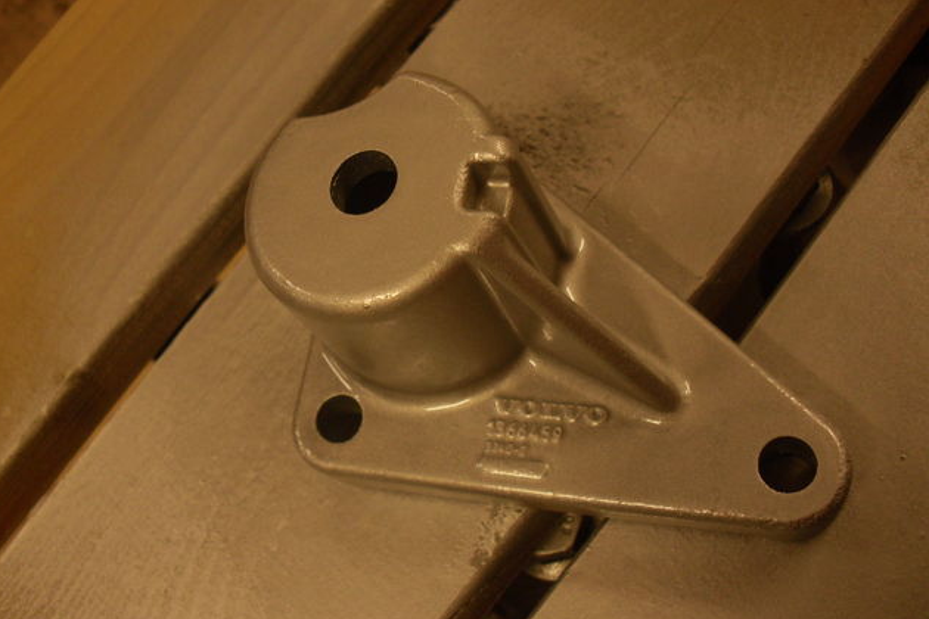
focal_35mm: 37
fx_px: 955
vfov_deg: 35.9
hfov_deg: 51.9
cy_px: 317
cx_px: 459
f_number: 3
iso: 200
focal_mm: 6.3
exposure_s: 1/45
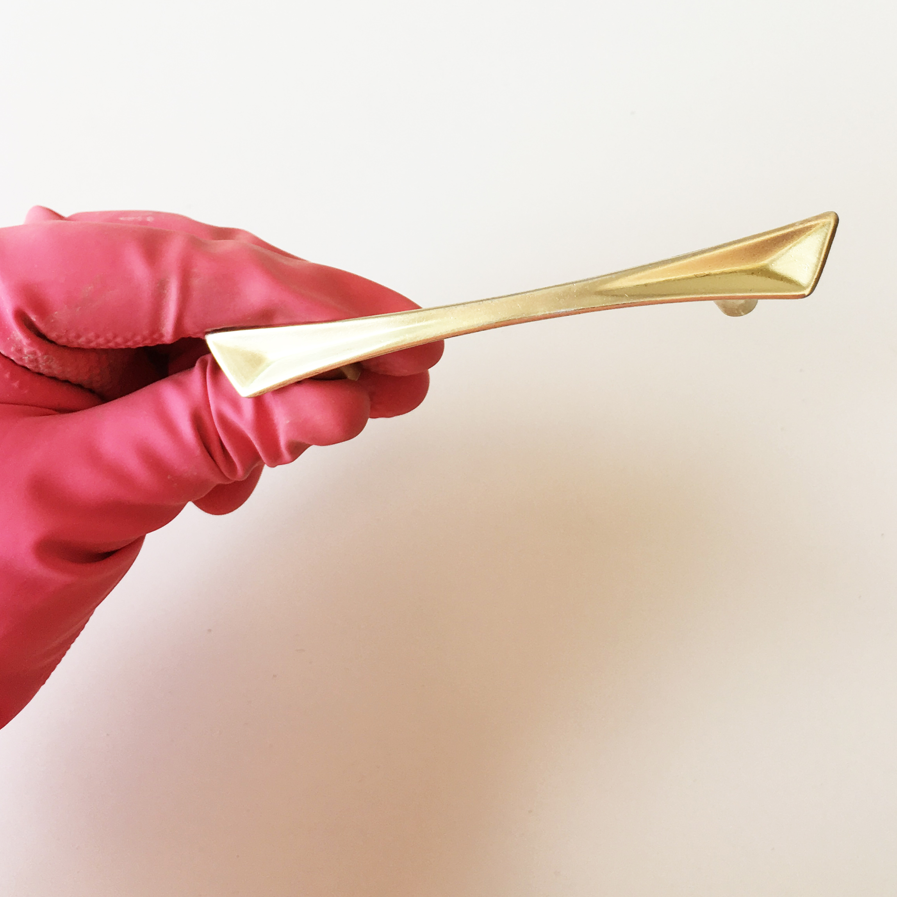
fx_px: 1319
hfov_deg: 37.4
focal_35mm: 45
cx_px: 545
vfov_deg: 36.7
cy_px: 230
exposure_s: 1/162
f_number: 2.2
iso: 25
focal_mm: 4.15
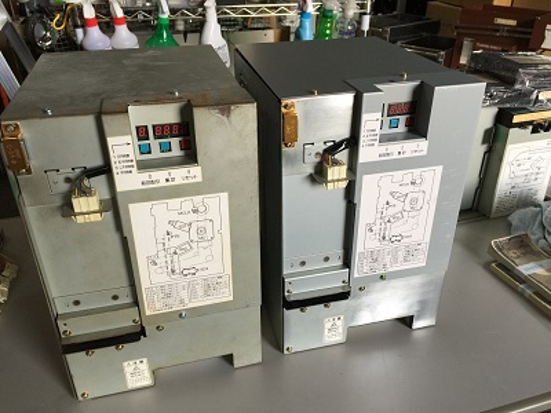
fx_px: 462
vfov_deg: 48.2
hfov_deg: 61.7
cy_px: 206
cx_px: 276
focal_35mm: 29
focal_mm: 4.15
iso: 32
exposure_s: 1/40
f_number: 2.2
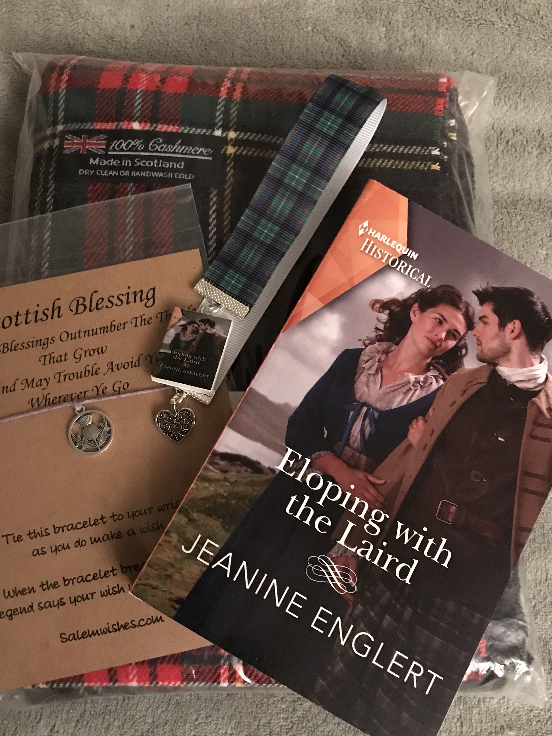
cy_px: 357
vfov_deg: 51.3
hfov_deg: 39.6
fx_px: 765
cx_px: 247
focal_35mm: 36
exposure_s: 1/4
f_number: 1.8
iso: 160
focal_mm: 3.99
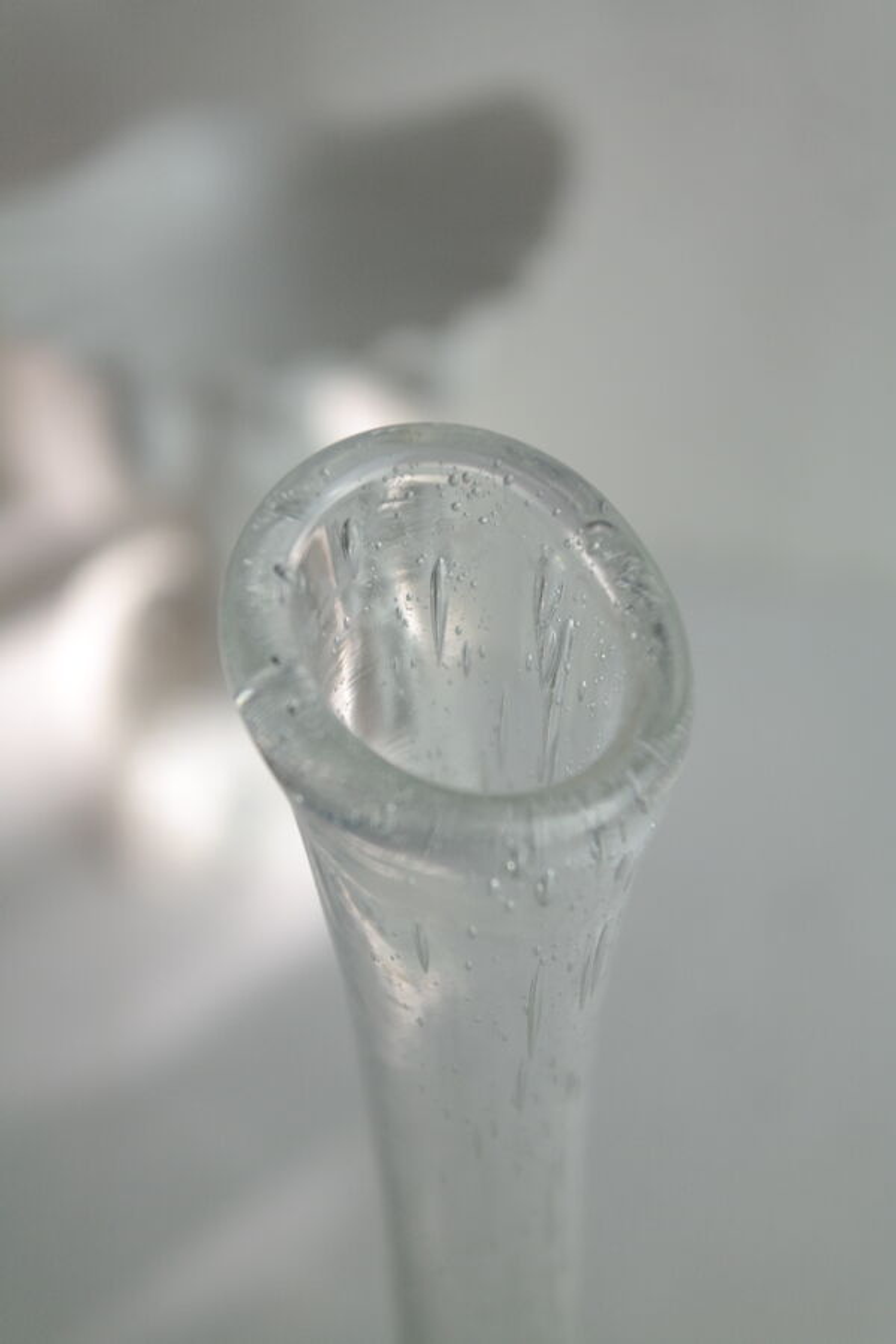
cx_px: 448
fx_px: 2874
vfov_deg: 26.3
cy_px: 672
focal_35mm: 77
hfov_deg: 17.7
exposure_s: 1/80
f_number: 5.6
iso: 200
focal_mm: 50
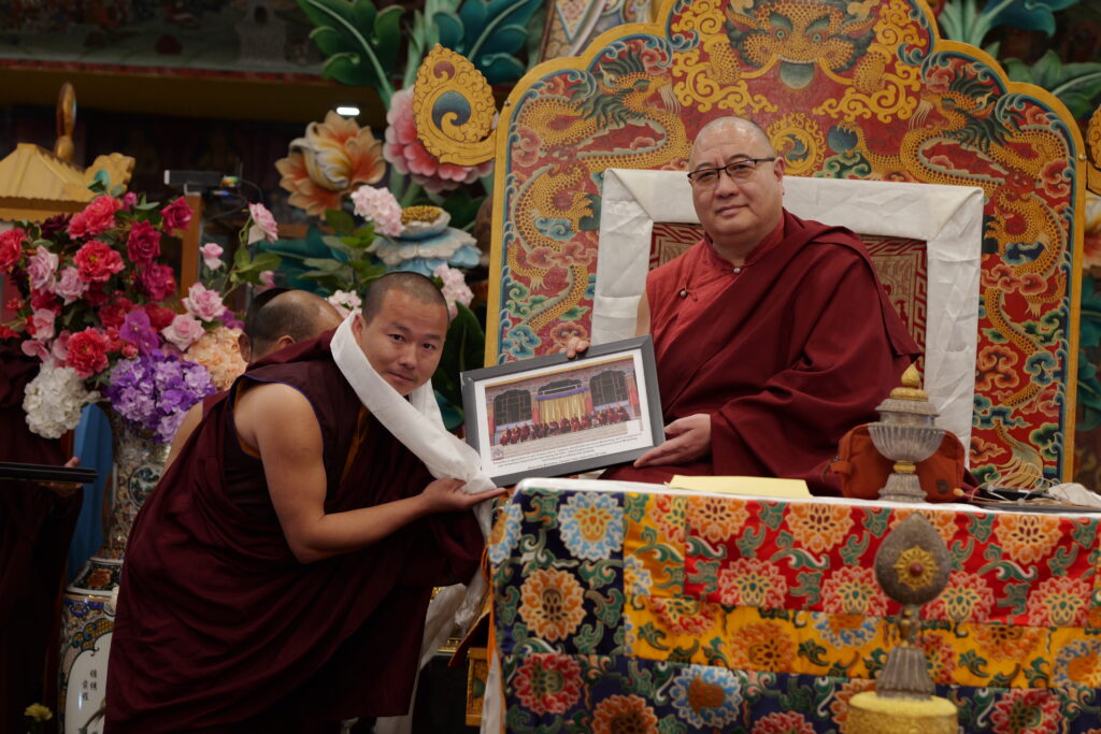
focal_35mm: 85
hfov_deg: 23.9
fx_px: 2600
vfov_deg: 16.1
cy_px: 367
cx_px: 550
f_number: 4
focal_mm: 85
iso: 3200
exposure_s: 1/125
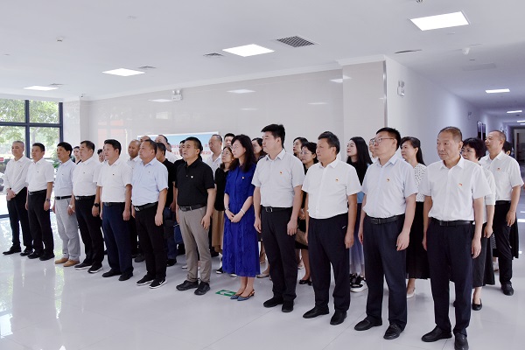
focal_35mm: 27
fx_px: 394
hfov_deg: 67.4
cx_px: 262
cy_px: 175
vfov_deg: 47.9
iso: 1250
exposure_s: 1/500
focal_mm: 18
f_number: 3.5
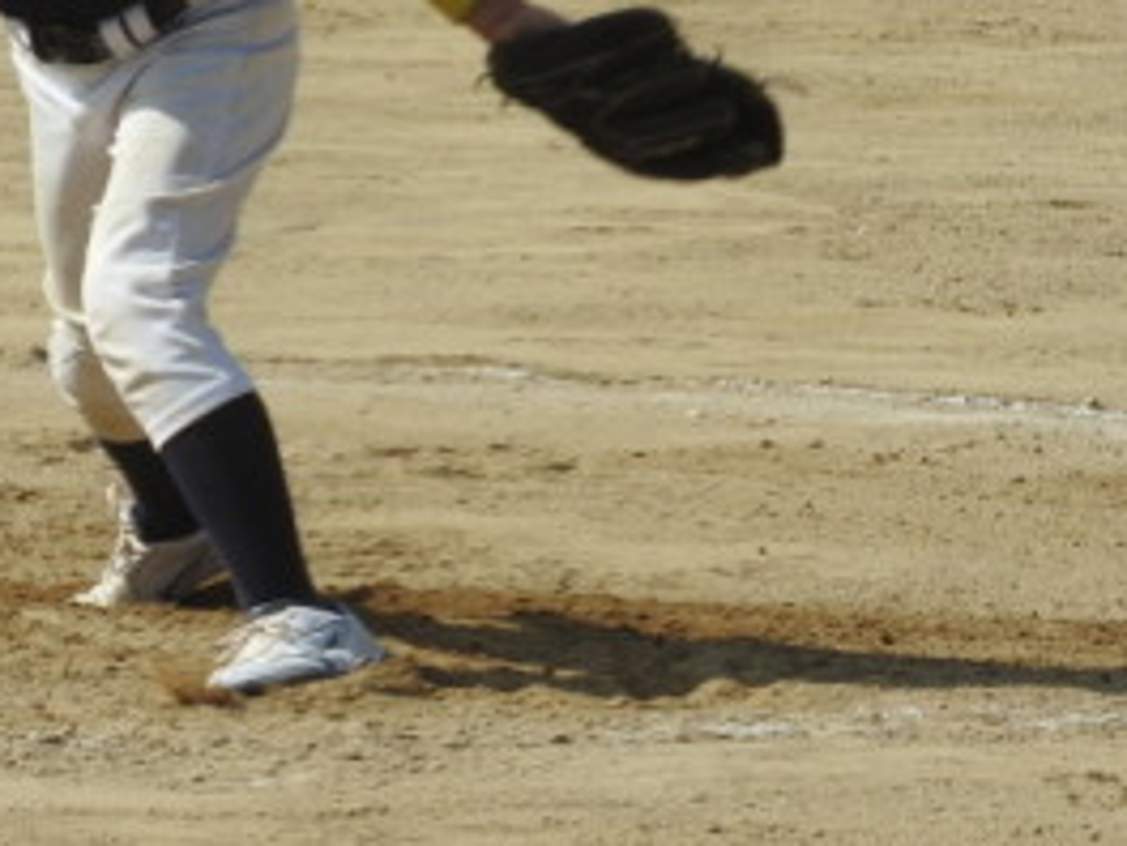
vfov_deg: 2.4
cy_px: 209
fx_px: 19958
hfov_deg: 3.2
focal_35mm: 613
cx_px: 367
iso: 100
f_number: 5.5
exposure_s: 1/800
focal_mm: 48.4
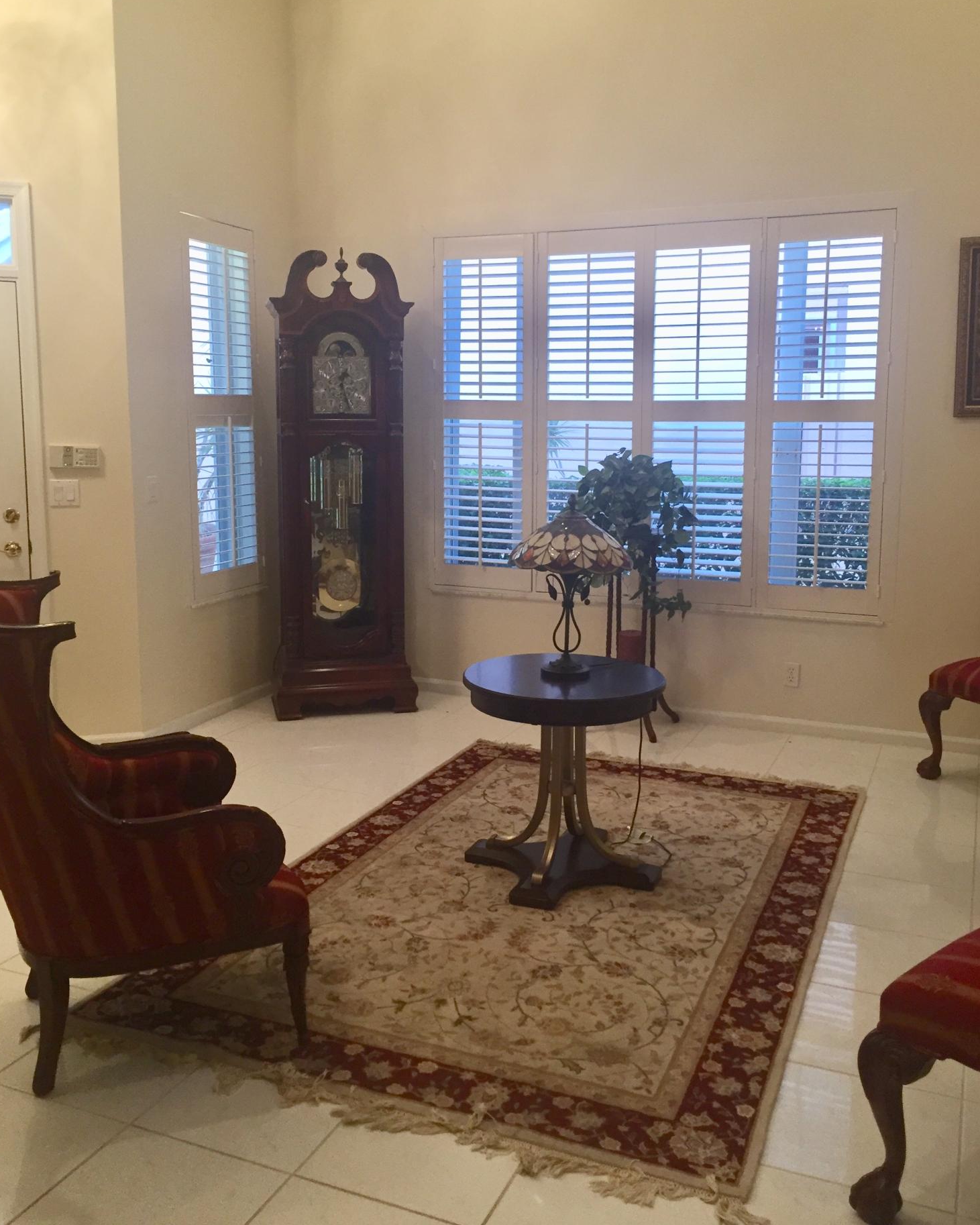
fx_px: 1124
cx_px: 496
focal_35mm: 31
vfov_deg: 57.1
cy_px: 555
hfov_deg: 47.1
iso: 50
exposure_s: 1/30
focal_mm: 4.15
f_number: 2.2
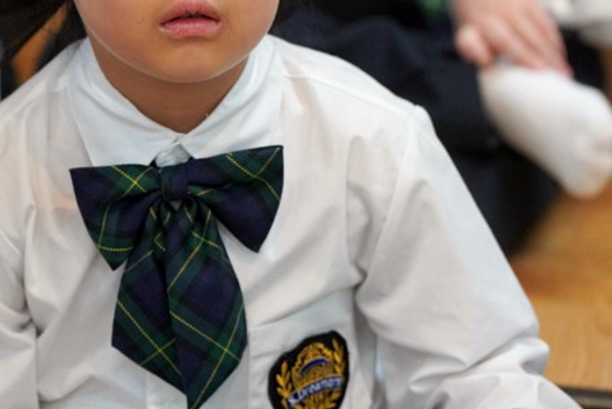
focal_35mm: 399
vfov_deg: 3.4
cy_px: 65
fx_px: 6785
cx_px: 208
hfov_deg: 5.2
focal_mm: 200
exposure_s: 1/250
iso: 2000
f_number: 4
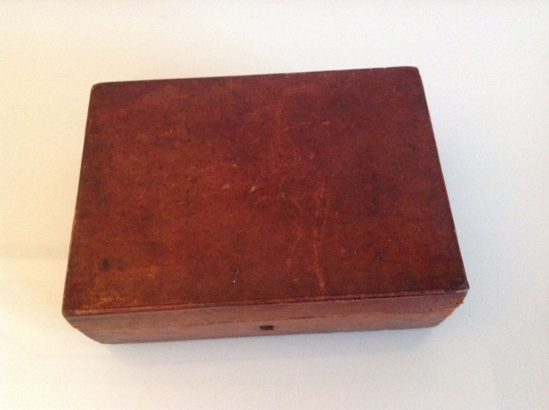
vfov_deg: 40.6
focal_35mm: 35
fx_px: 554
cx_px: 274
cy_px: 205
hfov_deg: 52.7
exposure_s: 1/15
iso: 800
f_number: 2.4
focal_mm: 4.28
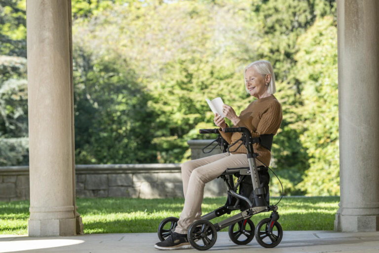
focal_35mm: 160
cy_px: 126
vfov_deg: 8.6
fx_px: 1684
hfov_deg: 12.8
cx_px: 190
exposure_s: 1/60
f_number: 7.1
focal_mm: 160
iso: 100
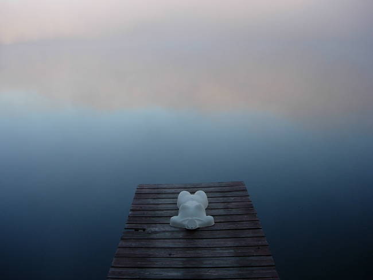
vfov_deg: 37.7
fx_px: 410
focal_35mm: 38
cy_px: 140
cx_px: 186
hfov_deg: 49.0
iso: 64
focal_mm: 7.8
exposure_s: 1/304
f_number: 2.8
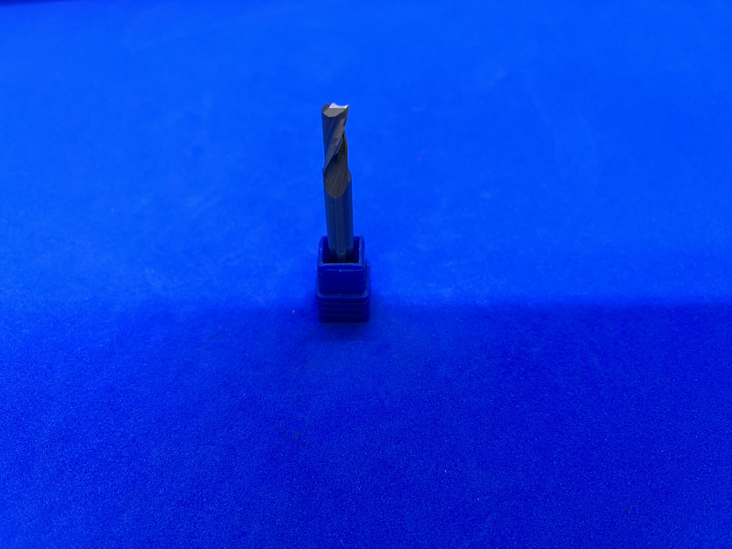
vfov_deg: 53.1
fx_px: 550
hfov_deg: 67.3
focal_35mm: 26
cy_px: 274
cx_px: 366
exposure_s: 1/50
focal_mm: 5.1
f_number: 1.6
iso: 100
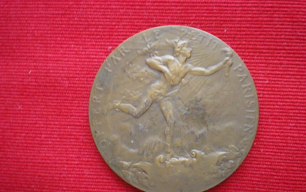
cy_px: 111
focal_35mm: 41
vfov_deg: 31.2
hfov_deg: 48.2
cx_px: 155
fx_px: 342
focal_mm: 6.3
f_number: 3.1
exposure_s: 1/25
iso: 400
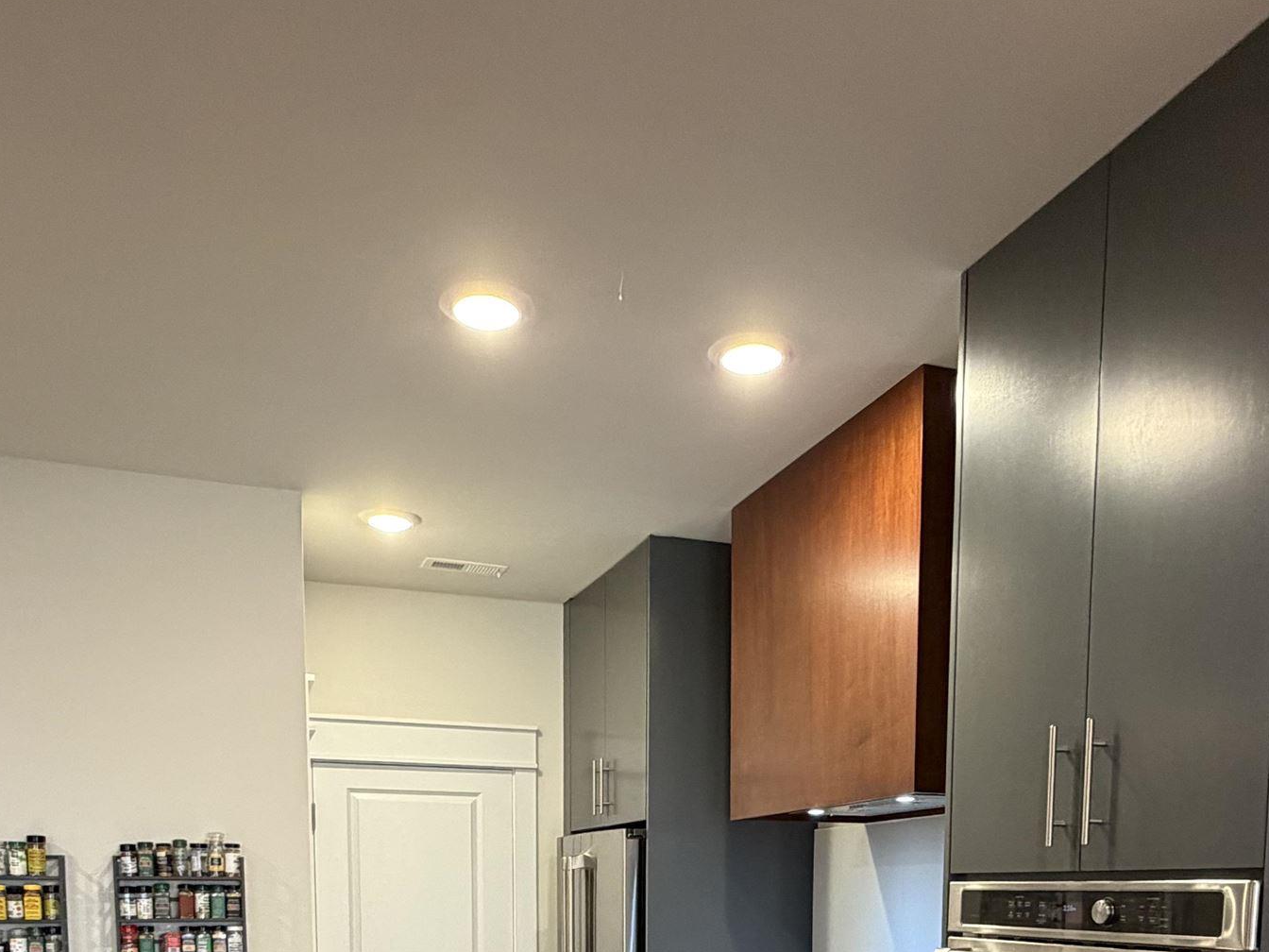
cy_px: 1014
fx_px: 1173
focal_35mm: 32
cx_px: 654
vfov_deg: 37.8
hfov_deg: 56.8
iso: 320
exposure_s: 1/60
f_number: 2.2
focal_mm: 2.22
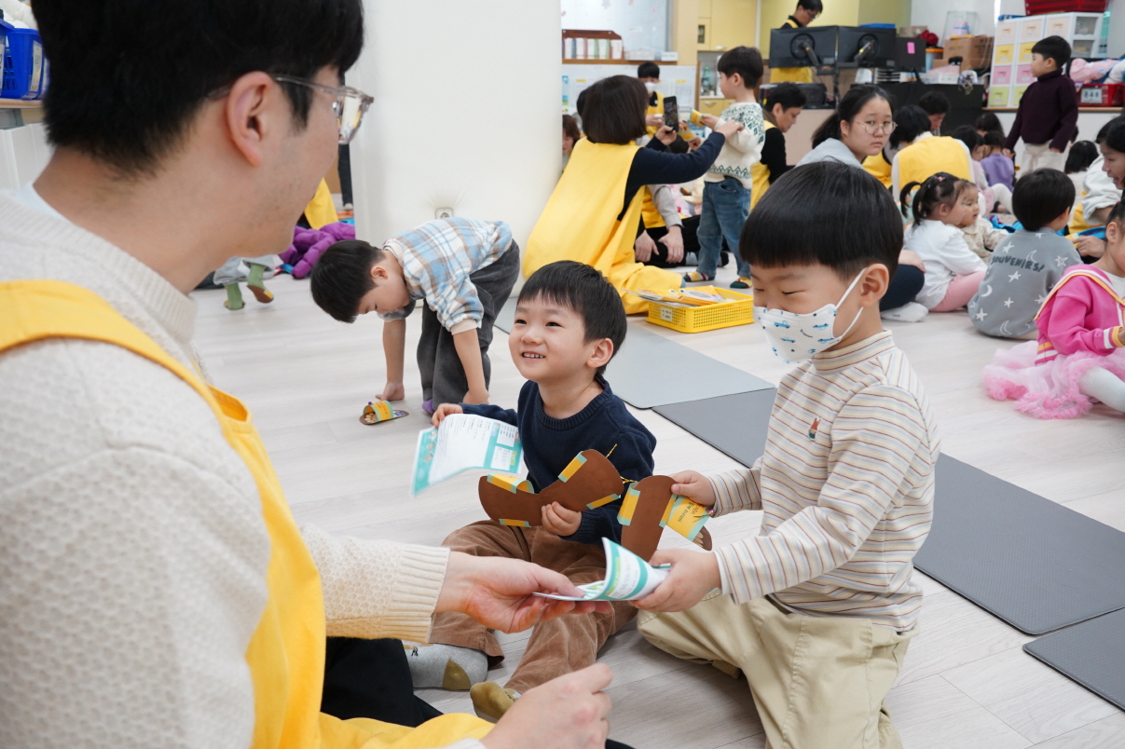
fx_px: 906
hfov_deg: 63.7
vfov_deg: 44.9
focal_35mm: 29
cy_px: 385
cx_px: 569
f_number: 5.6
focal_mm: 28
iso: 2500
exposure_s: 1/100
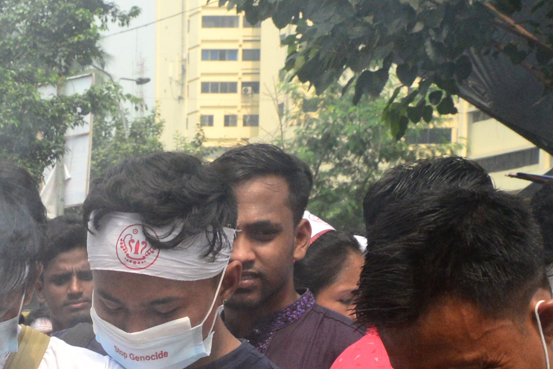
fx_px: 1875
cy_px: 700
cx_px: -279
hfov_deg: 15.5
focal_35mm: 122
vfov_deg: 10.5
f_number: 11
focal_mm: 29
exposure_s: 1/500
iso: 1250
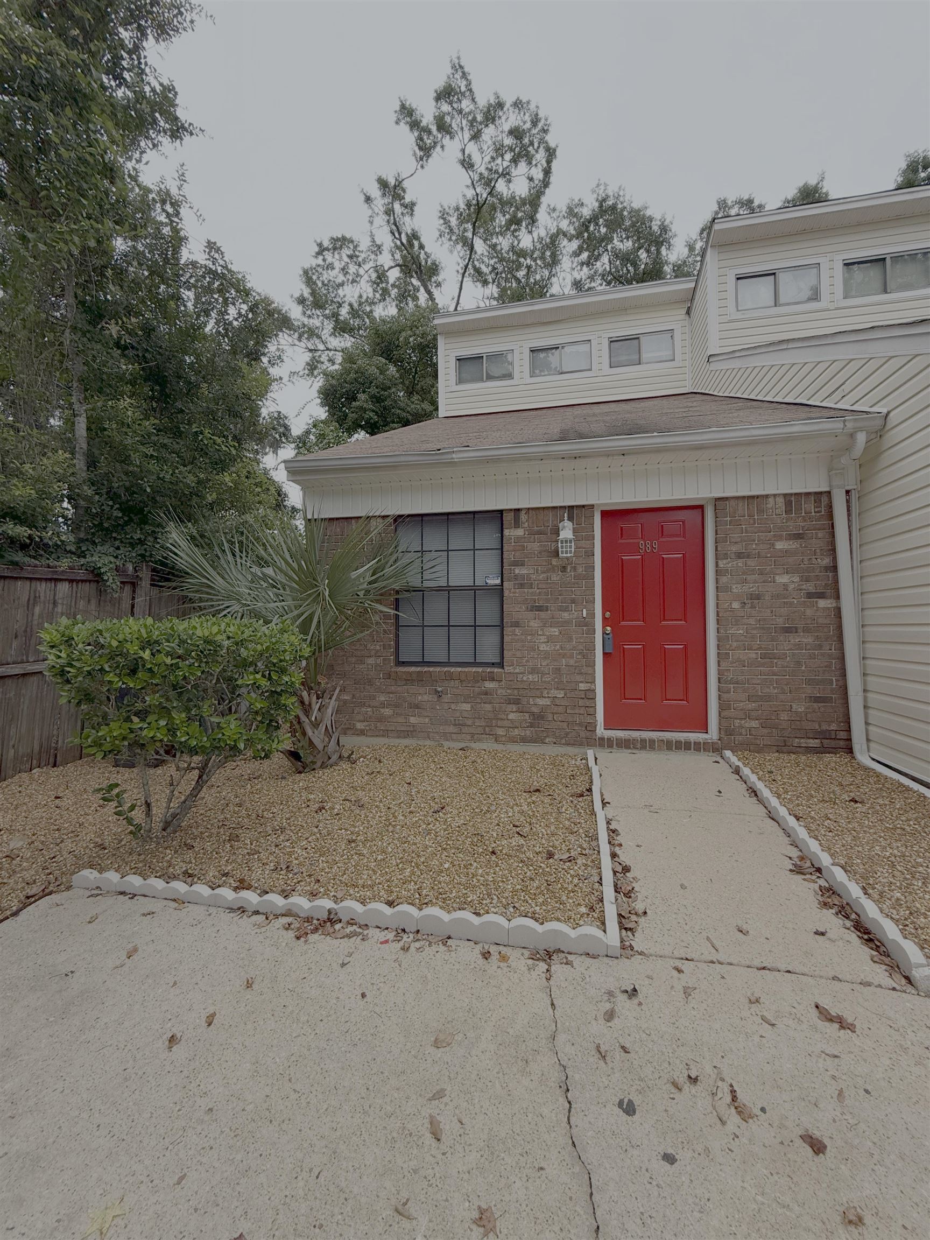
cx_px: 465
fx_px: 502
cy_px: 620
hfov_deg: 85.7
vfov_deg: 102.1
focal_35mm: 14
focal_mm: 2.22
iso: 64
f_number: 2.2
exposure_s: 1/672
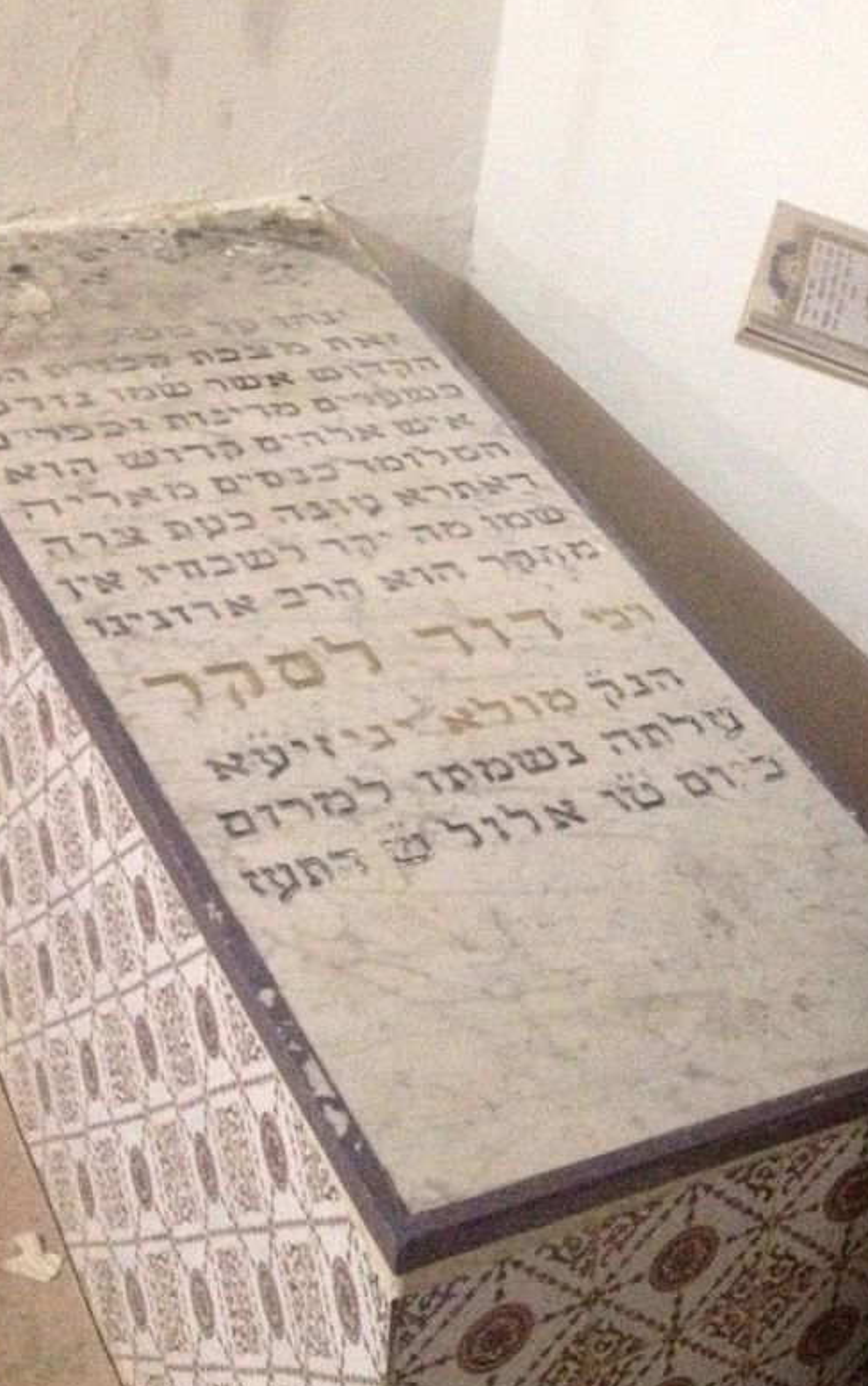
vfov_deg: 32.8
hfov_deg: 21.0
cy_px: 328
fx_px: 2306
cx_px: 720
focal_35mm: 61
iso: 800
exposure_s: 1/17
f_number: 2.4
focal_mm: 4.28
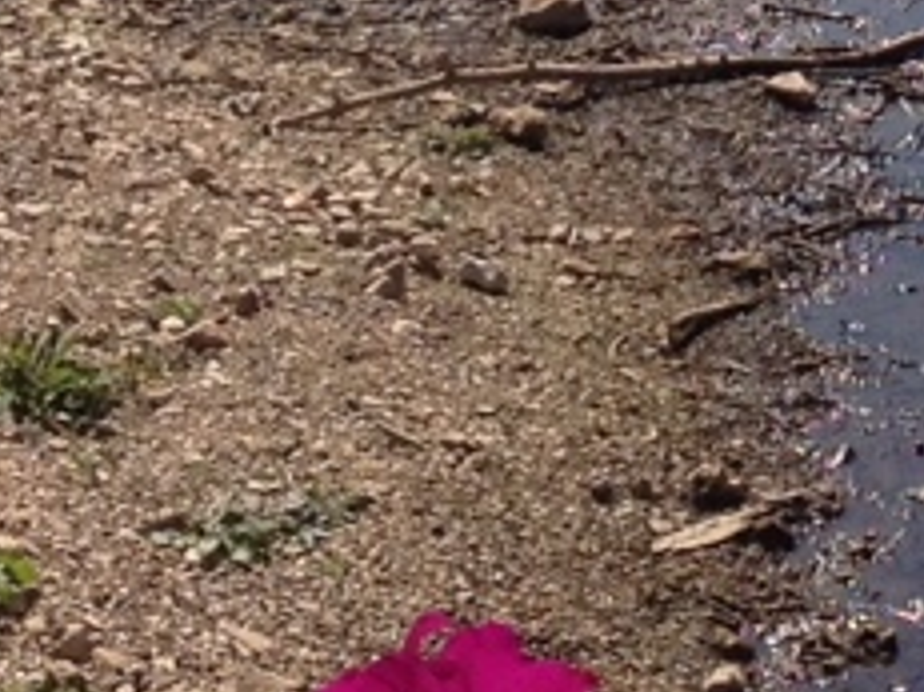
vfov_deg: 5.8
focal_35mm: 247
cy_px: -932
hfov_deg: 7.9
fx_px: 6590
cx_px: 1152
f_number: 2.4
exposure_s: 1/2208
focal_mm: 4.28
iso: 50
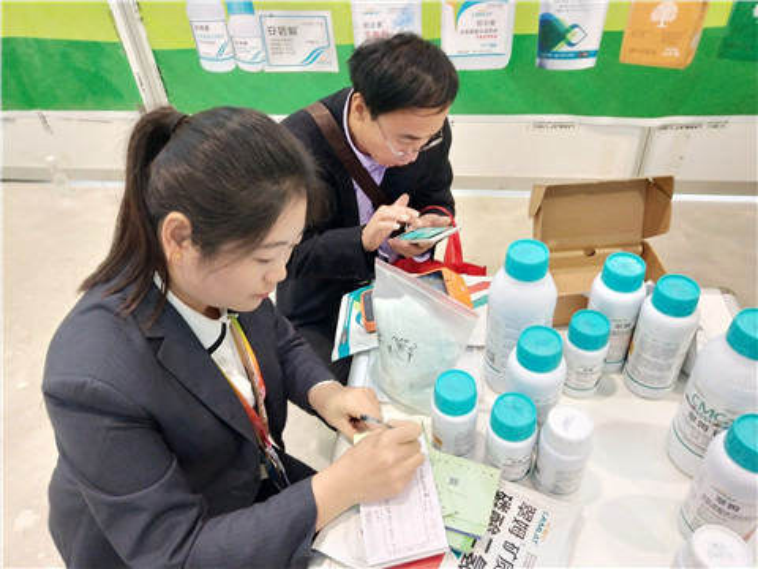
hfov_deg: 60.0
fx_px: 657
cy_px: 284
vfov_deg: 46.8
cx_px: 379
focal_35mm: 30
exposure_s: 1/50
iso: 289
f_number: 1.8
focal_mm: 3.95
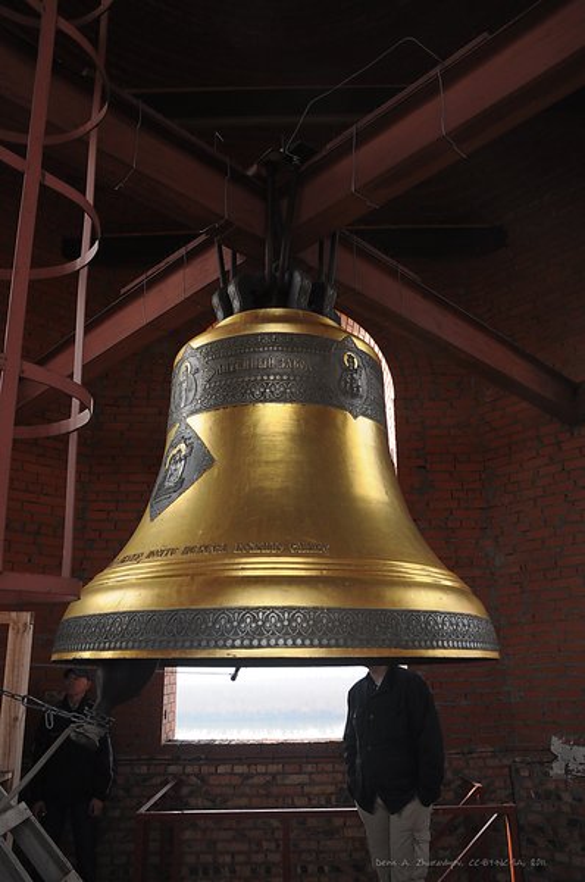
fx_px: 660
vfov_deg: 67.5
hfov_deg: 47.8
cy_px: 441
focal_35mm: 27
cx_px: 292
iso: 400
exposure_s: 1/160
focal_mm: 18
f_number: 8
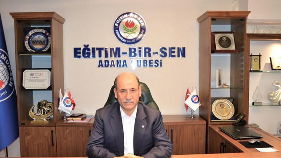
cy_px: 90
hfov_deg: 61.0
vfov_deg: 36.6
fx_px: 238
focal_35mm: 32
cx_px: 140
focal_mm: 20
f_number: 3.5
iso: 1000
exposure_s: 1/60
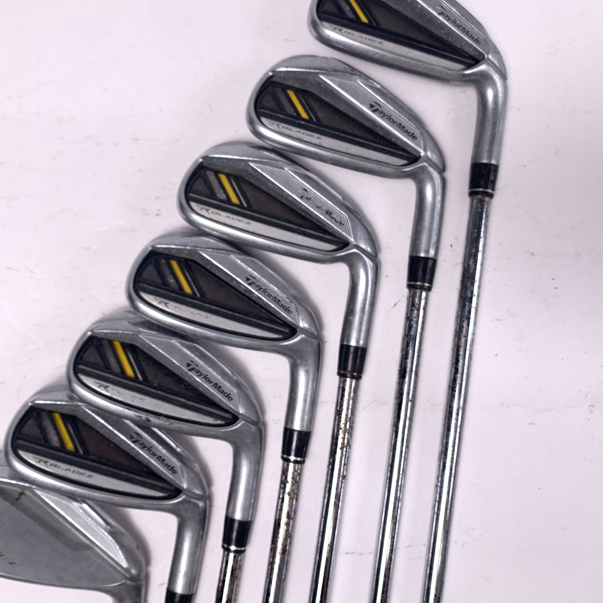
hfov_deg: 47.0
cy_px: 278
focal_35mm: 35
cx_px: 243
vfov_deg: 47.2
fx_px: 690
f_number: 1.8
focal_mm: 4.25
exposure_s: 1/192
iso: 25
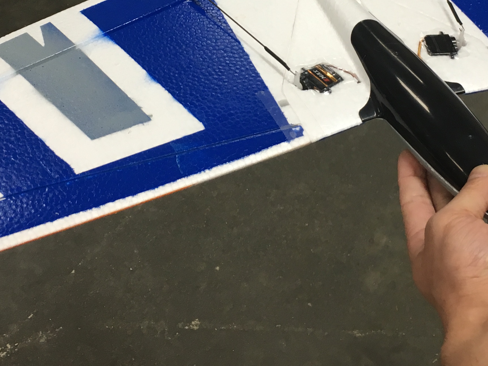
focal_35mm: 68
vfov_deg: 21.1
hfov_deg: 28.5
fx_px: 959
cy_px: 28
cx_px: 267
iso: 50
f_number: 2.2
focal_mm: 4.15
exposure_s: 1/30
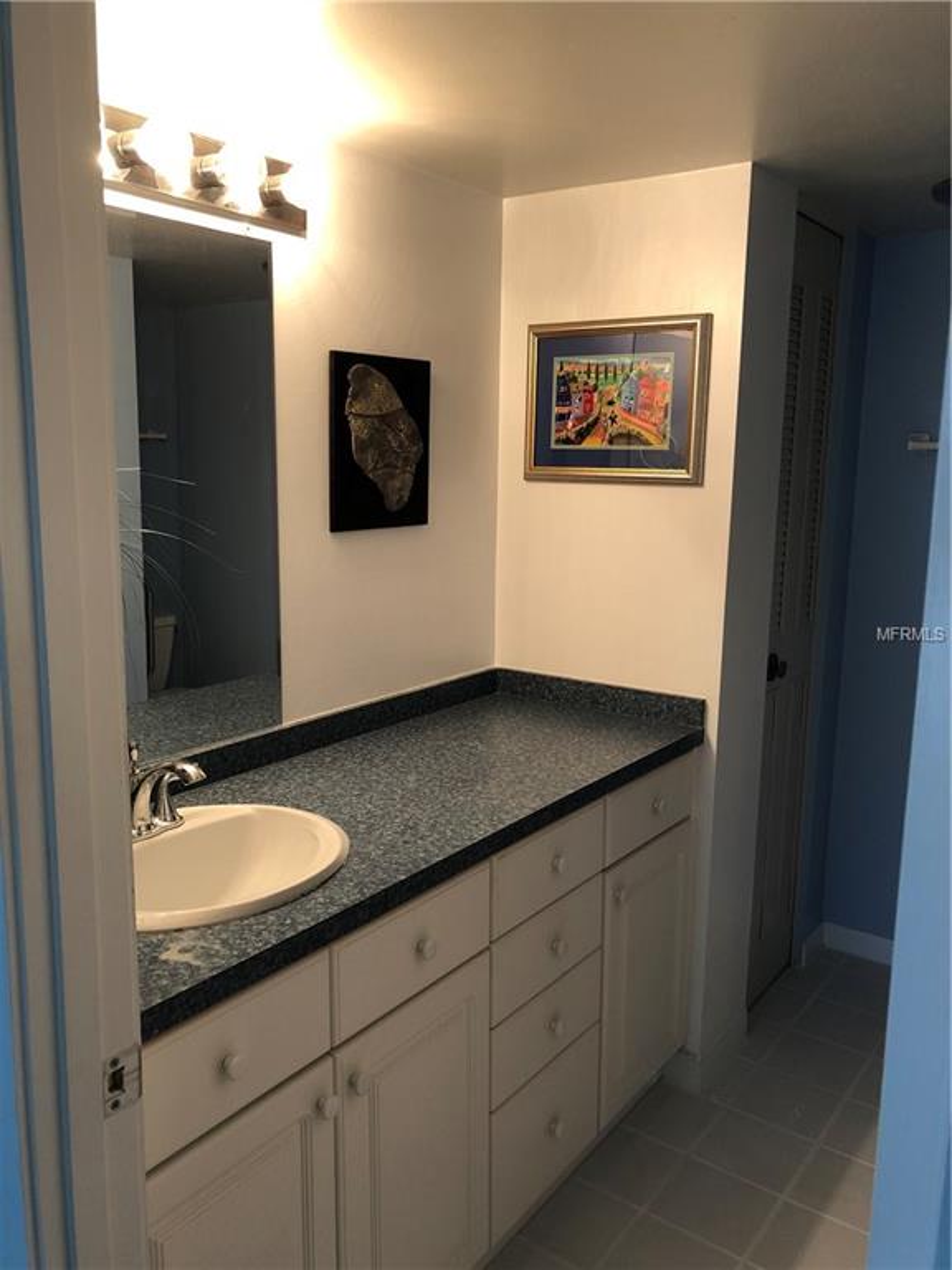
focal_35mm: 28
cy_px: 635
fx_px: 1027
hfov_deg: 49.7
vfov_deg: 63.4
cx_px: 476
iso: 40
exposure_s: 1/30
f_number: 1.8
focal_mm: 4
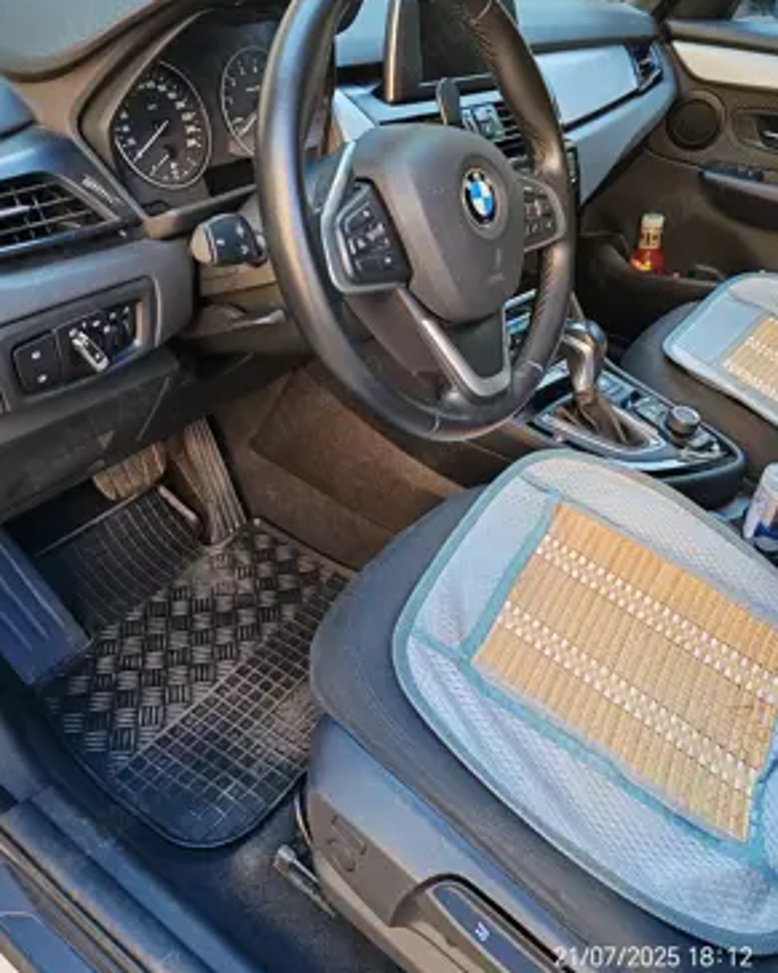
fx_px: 835
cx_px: 390
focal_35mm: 29
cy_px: 462
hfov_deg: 50.0
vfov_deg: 60.4
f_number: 1.9
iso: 250
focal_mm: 6.12
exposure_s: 1/100
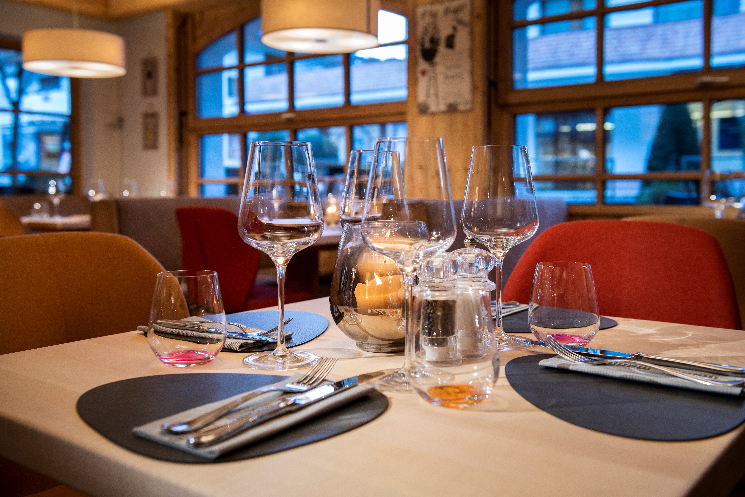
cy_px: 248
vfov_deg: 36.9
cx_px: 372
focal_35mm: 36
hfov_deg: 53.1
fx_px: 745
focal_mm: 36
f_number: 4
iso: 500
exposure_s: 1/40
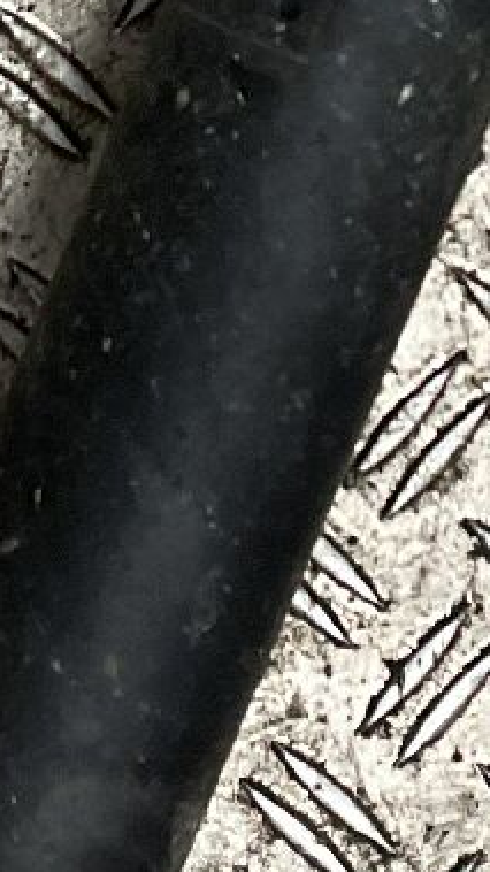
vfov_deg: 13.3
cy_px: 10
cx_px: 307
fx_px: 3698
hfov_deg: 7.6
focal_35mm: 160
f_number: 1.8
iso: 64
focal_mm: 3
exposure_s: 1/100
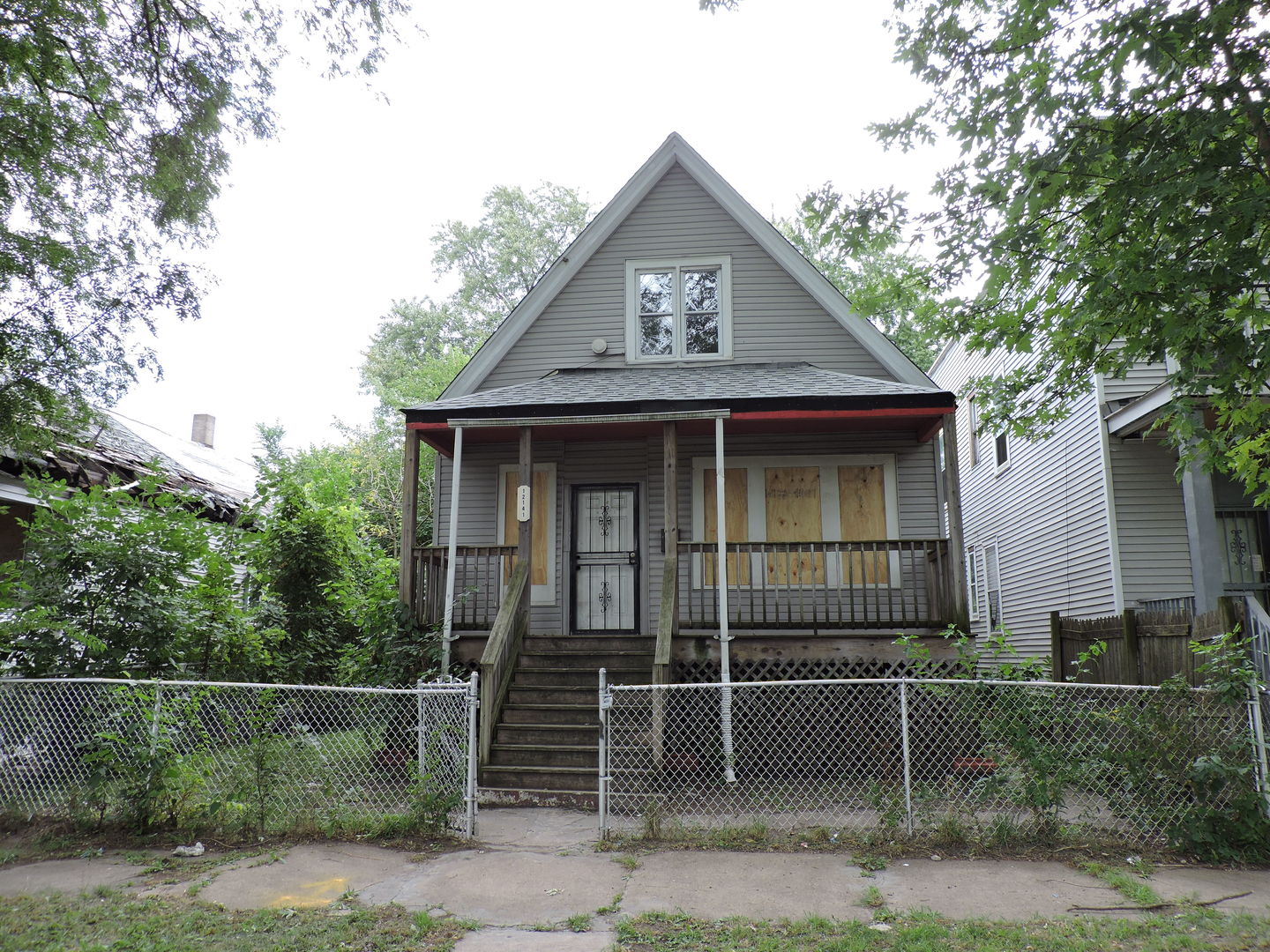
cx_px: 635
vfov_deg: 56.8
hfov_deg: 71.6
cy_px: 476
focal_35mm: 24
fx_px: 881
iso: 100
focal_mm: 4.3
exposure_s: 1/125
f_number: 3
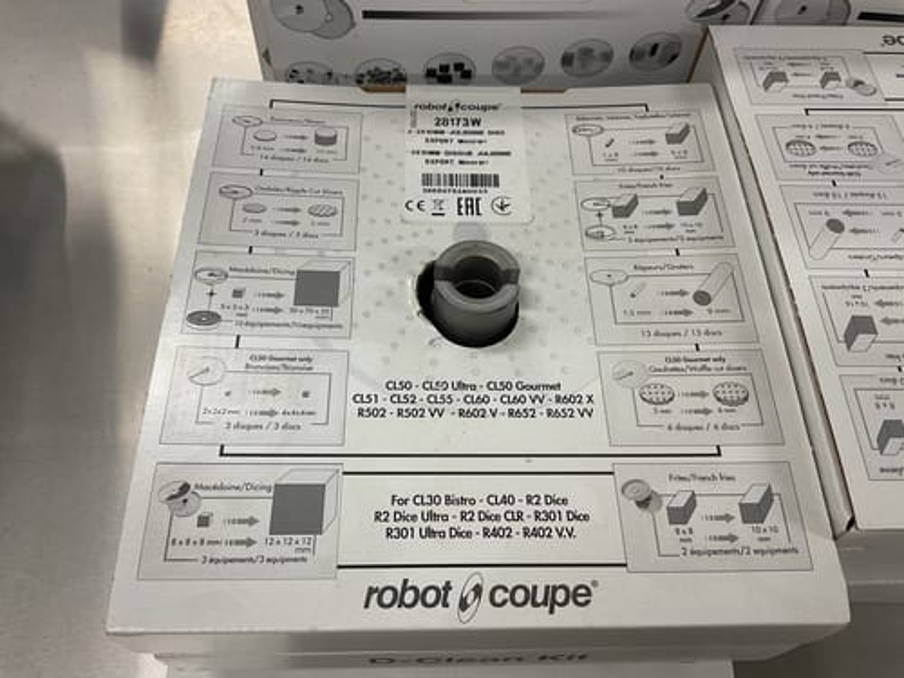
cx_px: 452
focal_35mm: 29
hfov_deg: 61.7
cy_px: 339
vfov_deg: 48.2
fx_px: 757
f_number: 1.8
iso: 32
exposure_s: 1/100
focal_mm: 3
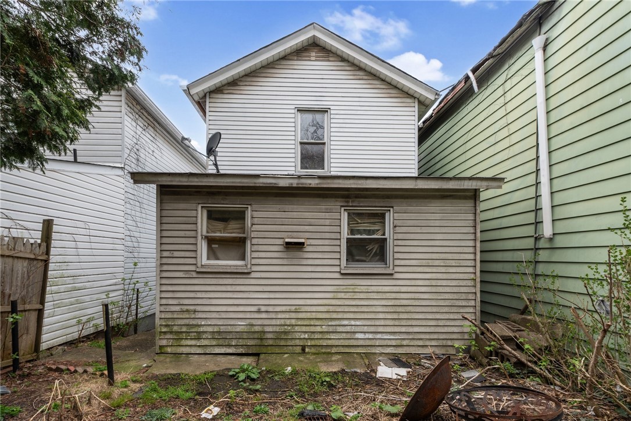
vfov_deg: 81.2
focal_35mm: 14
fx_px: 245
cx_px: 316
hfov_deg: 104.2
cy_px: 210
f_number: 11
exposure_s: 1/15
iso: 50
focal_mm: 14
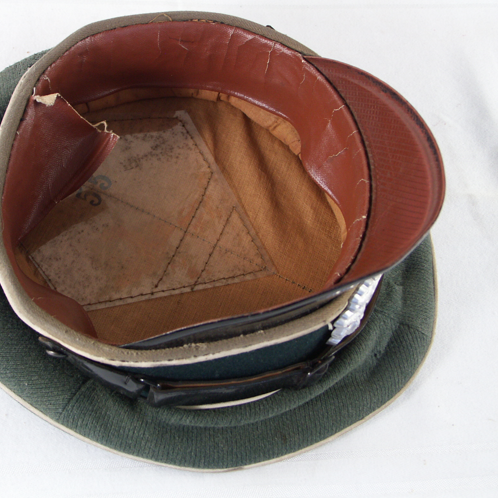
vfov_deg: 32.8
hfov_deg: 32.6
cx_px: 176
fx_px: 846
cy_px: 249
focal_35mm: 52
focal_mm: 11.31
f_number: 3.2
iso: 100
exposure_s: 1/30
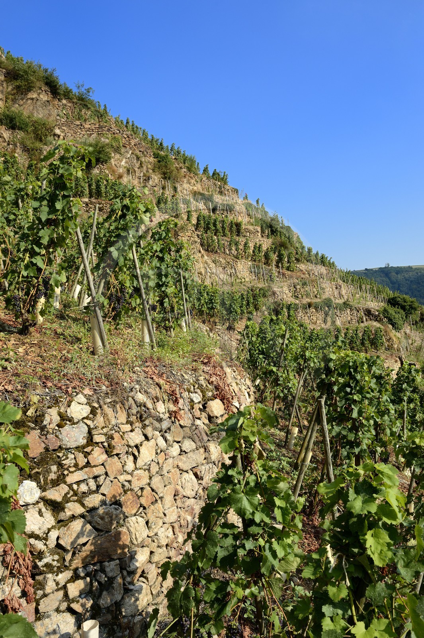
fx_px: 513
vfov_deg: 63.7
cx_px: 212
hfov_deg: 44.9
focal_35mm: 29
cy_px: 319
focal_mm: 29
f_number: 10
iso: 200
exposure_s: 1/250
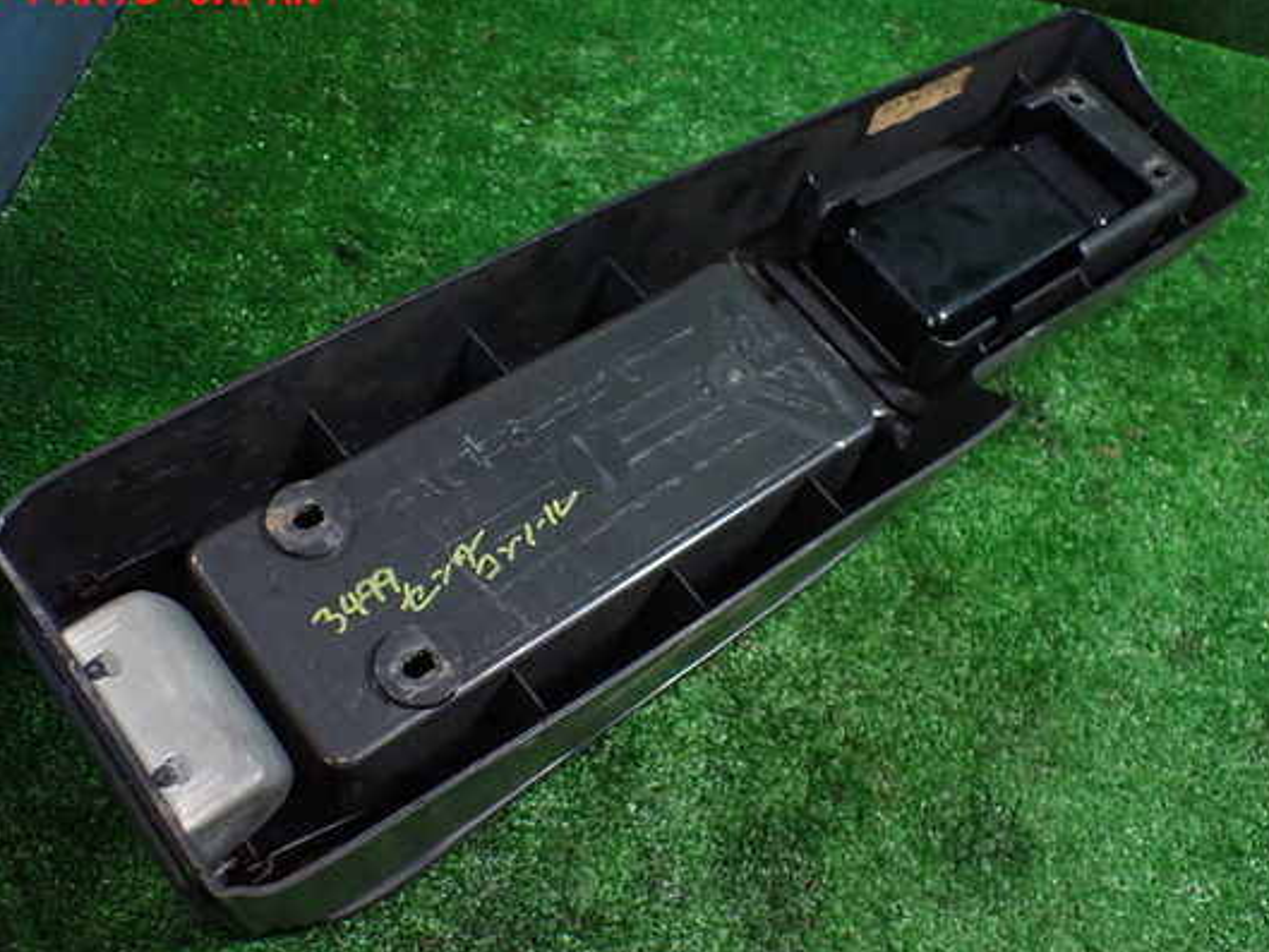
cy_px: 499
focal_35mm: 34
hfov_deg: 53.9
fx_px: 1247
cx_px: 602
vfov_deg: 41.8
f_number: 2.3
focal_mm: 5.4
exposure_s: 1/100
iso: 800
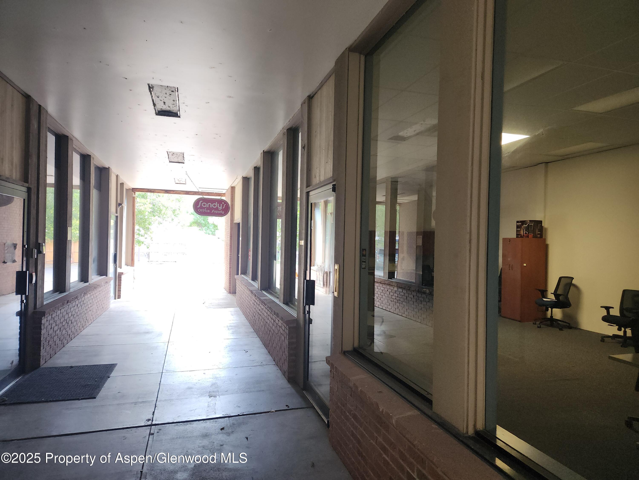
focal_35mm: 23
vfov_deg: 58.9
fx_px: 425
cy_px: 240
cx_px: 320
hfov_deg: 73.9
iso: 125
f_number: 1.8
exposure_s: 1/60
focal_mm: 5.4
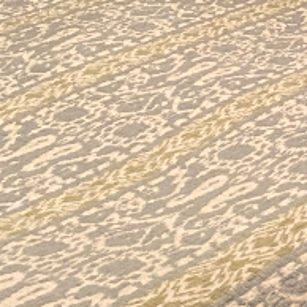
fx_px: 1214
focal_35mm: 121
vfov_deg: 14.3
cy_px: 66
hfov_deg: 12.8
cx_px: 592
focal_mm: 4.25
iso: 400
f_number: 1.8
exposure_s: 1/60
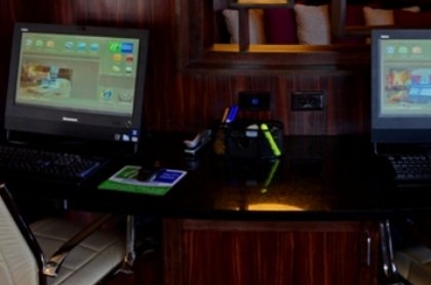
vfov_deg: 23.0
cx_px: 257
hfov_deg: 34.5
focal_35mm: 58
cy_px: 58
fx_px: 693
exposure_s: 1/1.3
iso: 200
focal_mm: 24
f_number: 13
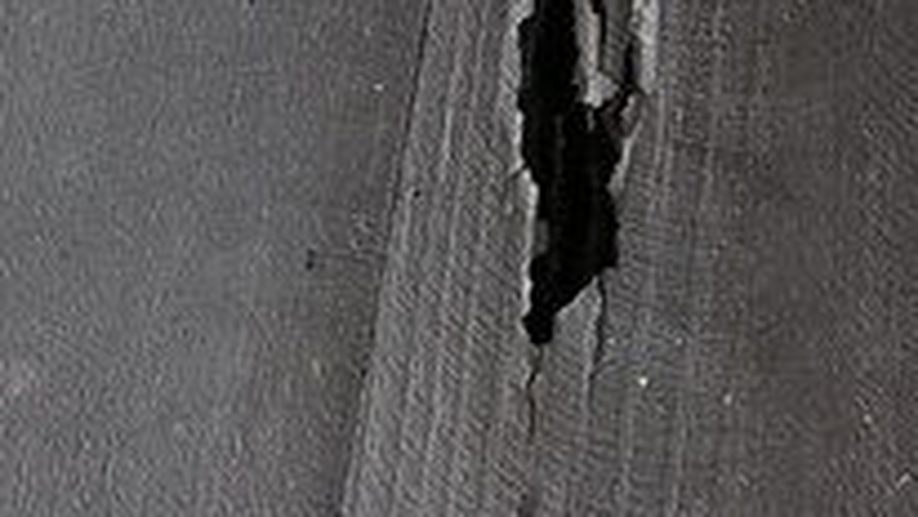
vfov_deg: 5.8
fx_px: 4967
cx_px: 1038
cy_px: -626
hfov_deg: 10.4
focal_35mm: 204
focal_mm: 6
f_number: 2.4
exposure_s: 1/120
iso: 25
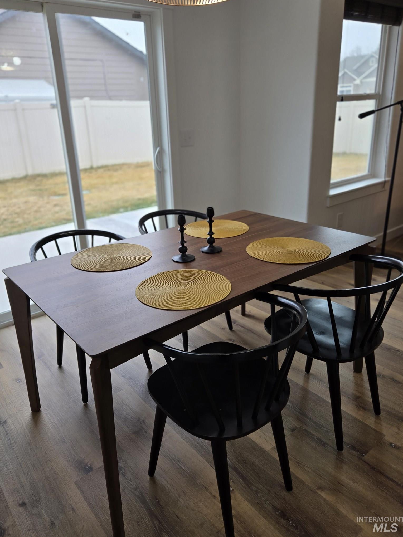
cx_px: 190
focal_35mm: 26
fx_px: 404
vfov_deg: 67.2
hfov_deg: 53.0
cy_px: 243
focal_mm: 5.4
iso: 32
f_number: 1.8
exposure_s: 1/120
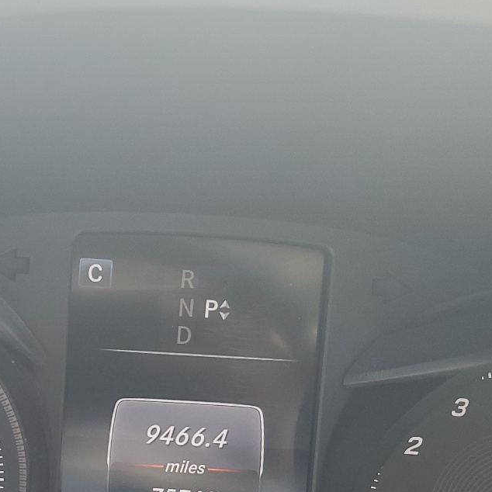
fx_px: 933
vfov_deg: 28.5
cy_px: 431
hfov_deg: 28.8
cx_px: 85
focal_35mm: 58
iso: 59
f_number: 1.5
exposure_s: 1/120
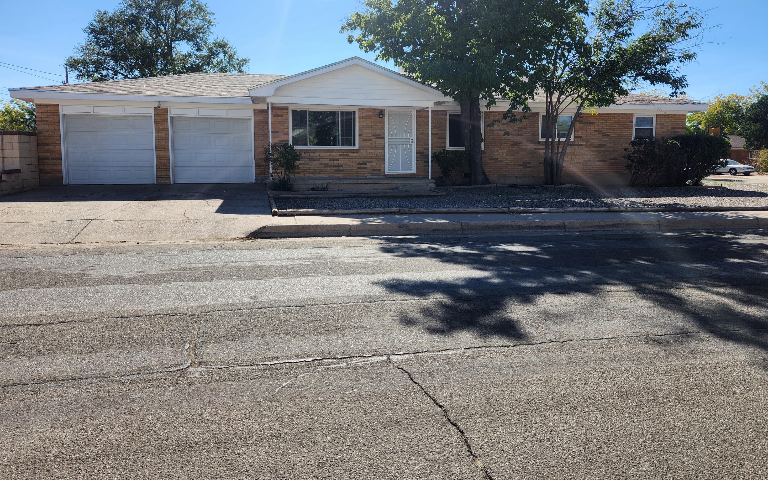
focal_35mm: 25
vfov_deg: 49.0
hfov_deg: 72.5
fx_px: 523
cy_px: 193
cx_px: 378
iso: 20
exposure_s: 1/1358
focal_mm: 5.4
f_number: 1.8
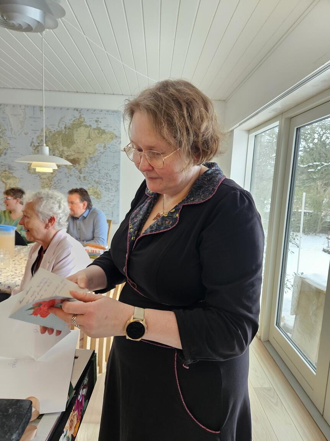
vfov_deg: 74.0
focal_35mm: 23
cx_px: 165
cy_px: 220
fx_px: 293
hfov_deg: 58.8
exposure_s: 1/100
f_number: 1.8
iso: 320
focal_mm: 5.4
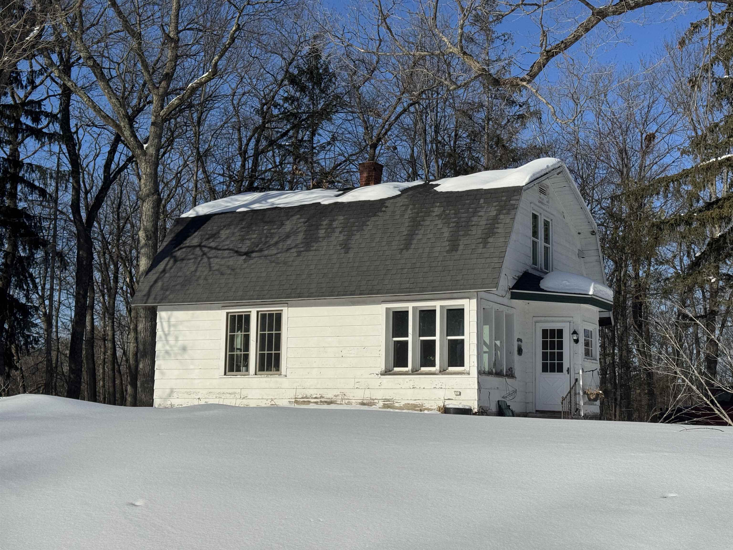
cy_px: 275
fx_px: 1016
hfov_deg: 39.7
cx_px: 366
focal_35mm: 48
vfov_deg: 30.3
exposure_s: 1/10526
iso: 80
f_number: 1.78
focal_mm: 6.76
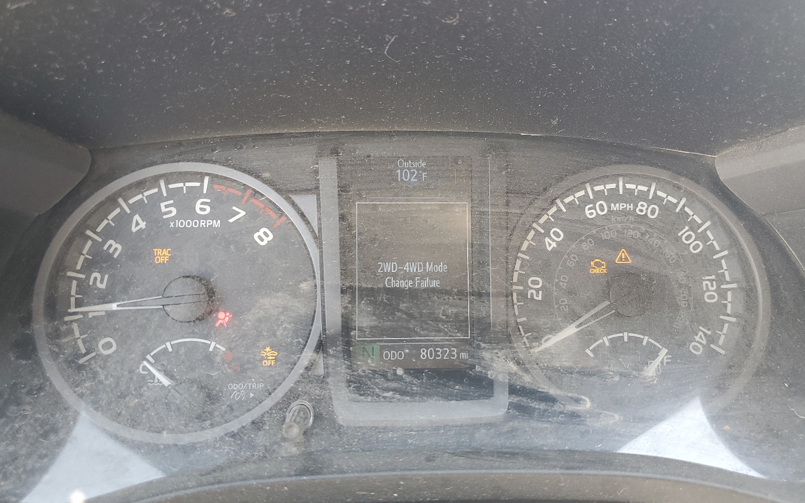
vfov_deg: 44.5
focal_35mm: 28
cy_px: 267
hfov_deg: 66.5
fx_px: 614
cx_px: 406
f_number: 1.5
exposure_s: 1/120
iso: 80
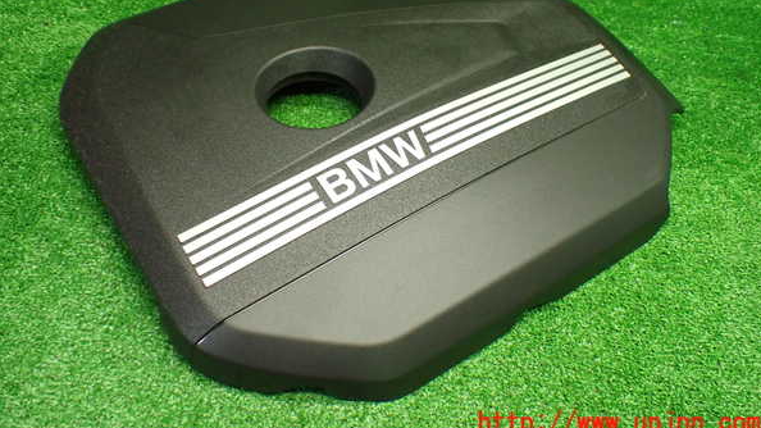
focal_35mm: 33
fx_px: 666
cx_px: 383
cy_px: 151
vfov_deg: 35.4
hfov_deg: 59.5
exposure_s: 1/125
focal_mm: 5.4
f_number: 2.3
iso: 800
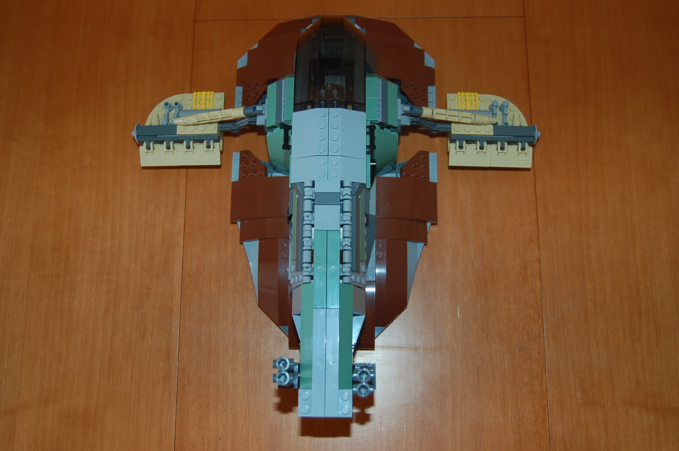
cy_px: 226
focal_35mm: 42
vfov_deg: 31.8
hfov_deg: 46.4
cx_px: 340
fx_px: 791
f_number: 4.2
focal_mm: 28
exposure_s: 1/60
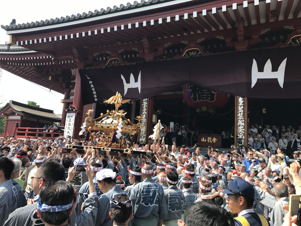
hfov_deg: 63.4
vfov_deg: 49.7
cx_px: 150
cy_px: 113
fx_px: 243
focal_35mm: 28
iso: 20
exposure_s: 1/863
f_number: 1.8
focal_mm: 3.99
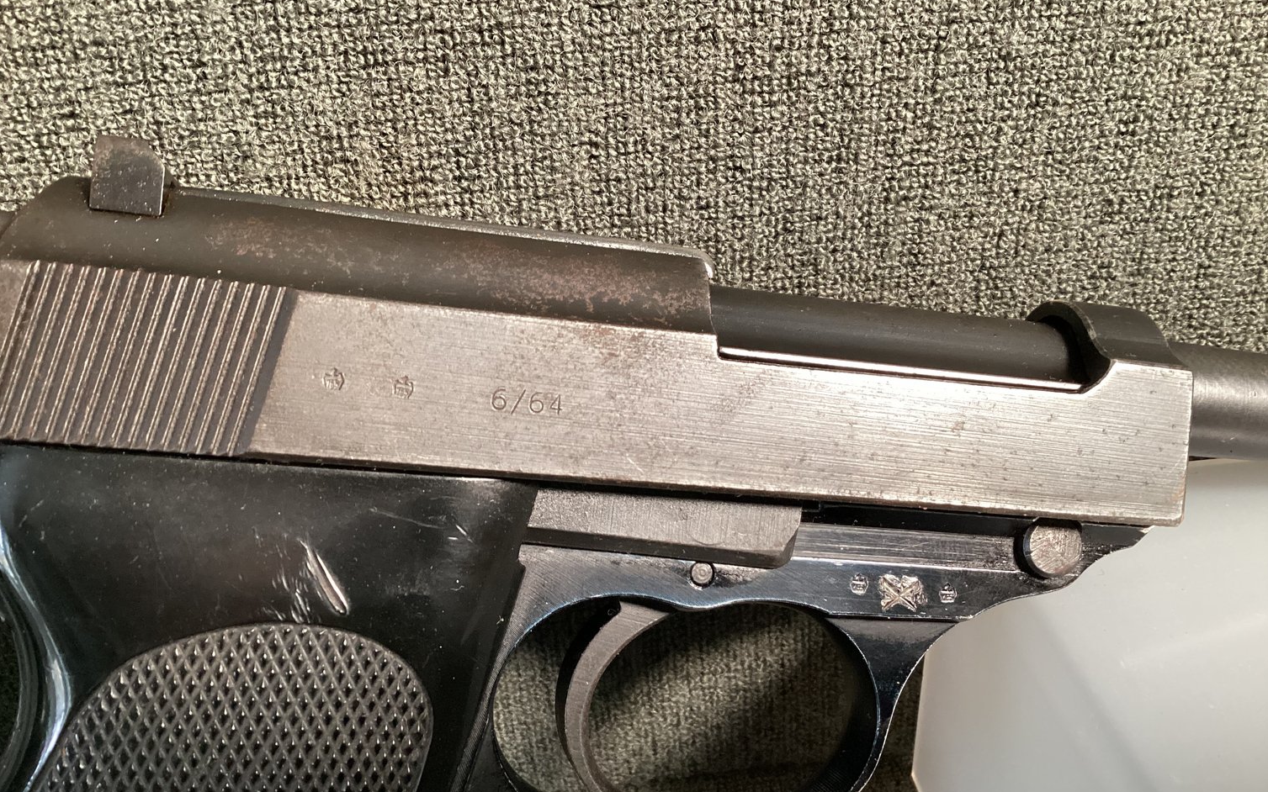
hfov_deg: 58.1
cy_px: 433
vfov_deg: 38.3
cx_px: 635
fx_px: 1140
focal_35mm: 33
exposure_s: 1/40
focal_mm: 3.3
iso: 250
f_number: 2.4
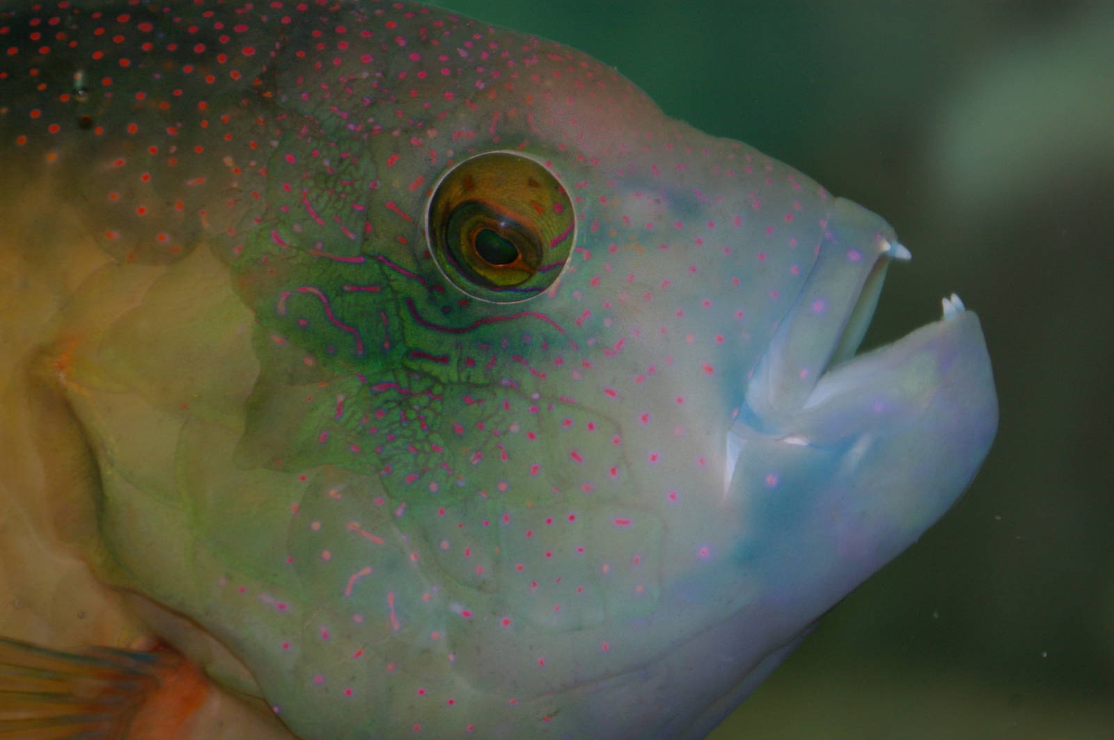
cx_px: 557
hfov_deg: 24.6
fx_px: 2551
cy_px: 370
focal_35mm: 82
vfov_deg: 16.5
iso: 400
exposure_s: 1/60
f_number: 5.6
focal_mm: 55
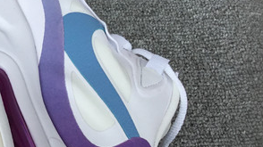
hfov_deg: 20.9
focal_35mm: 92
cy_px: 91
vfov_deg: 13.1
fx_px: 641
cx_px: -89
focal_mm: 3.3
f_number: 2.4
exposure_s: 1/319
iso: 25
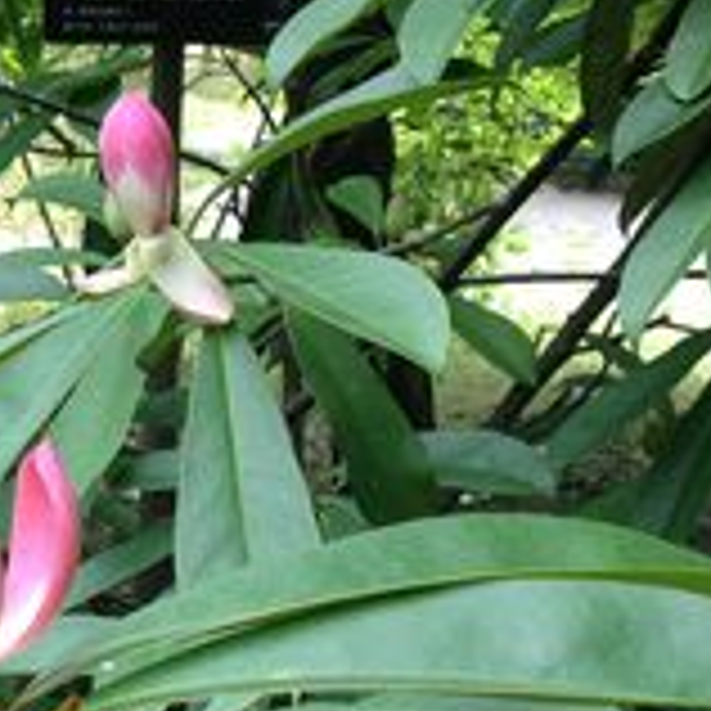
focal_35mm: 94
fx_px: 2184
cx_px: -194
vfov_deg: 18.3
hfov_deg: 17.4
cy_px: 549
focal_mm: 4.13
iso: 50
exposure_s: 1/161
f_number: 2.4
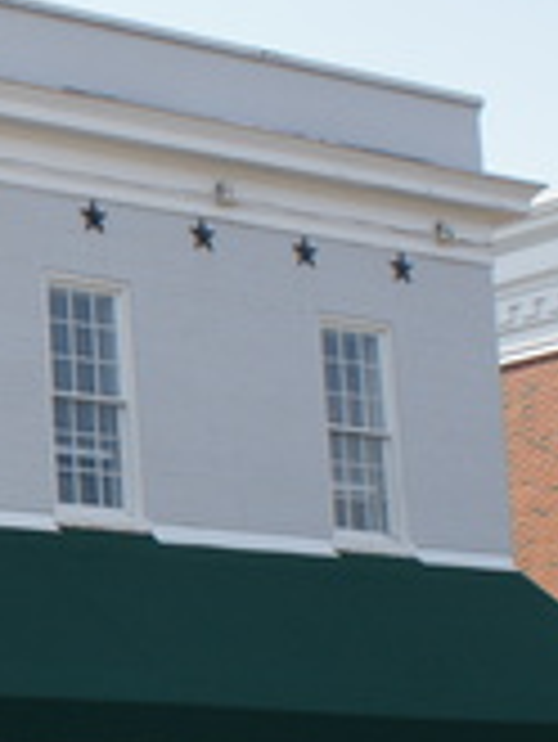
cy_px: 506
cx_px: -520
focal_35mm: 108
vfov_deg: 18.1
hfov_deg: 12.3
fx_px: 2318
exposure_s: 1/200
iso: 200
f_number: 10
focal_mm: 20
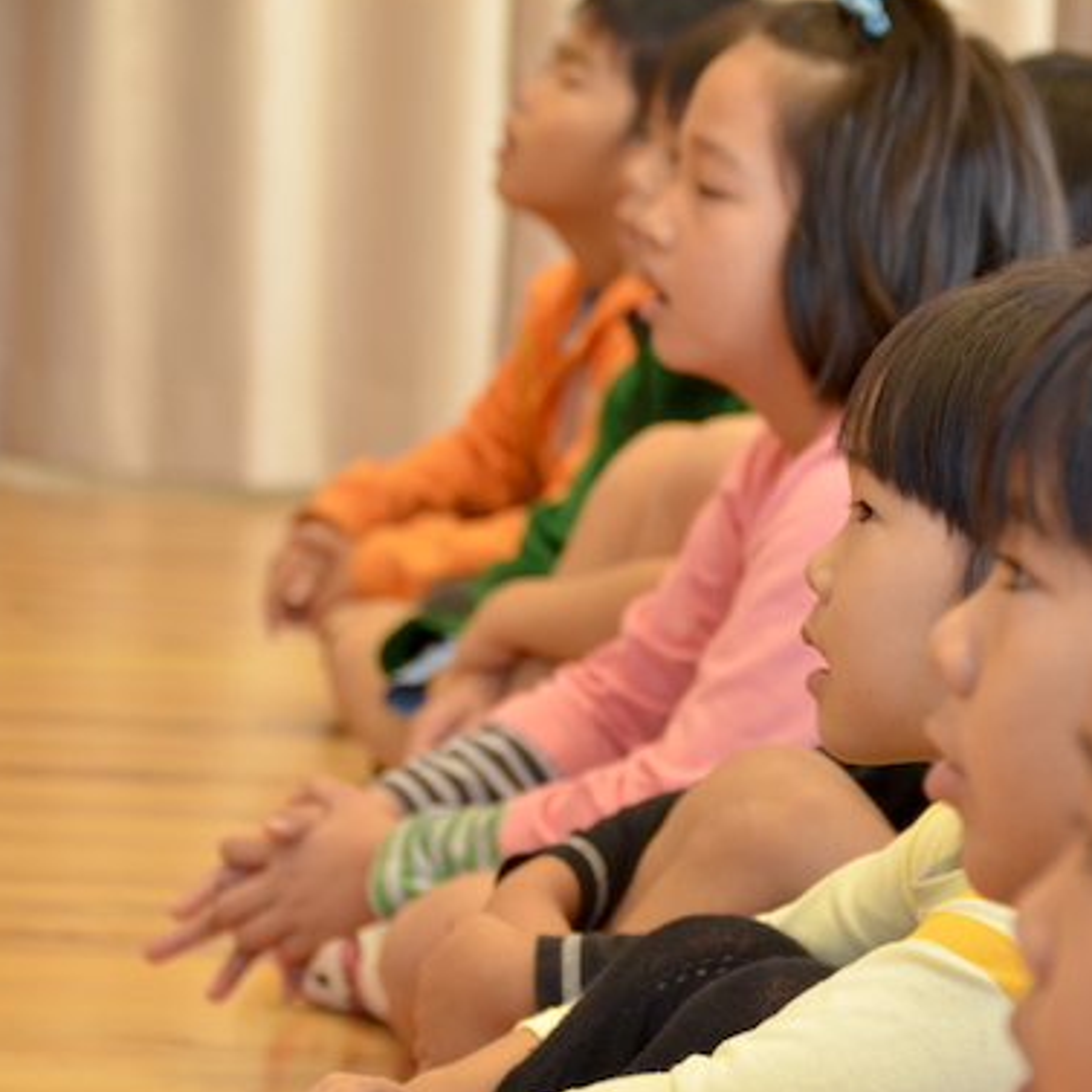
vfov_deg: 8.8
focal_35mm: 199
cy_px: 653
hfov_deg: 8.8
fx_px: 7102
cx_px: 872
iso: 800
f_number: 5.3
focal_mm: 82
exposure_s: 1/100
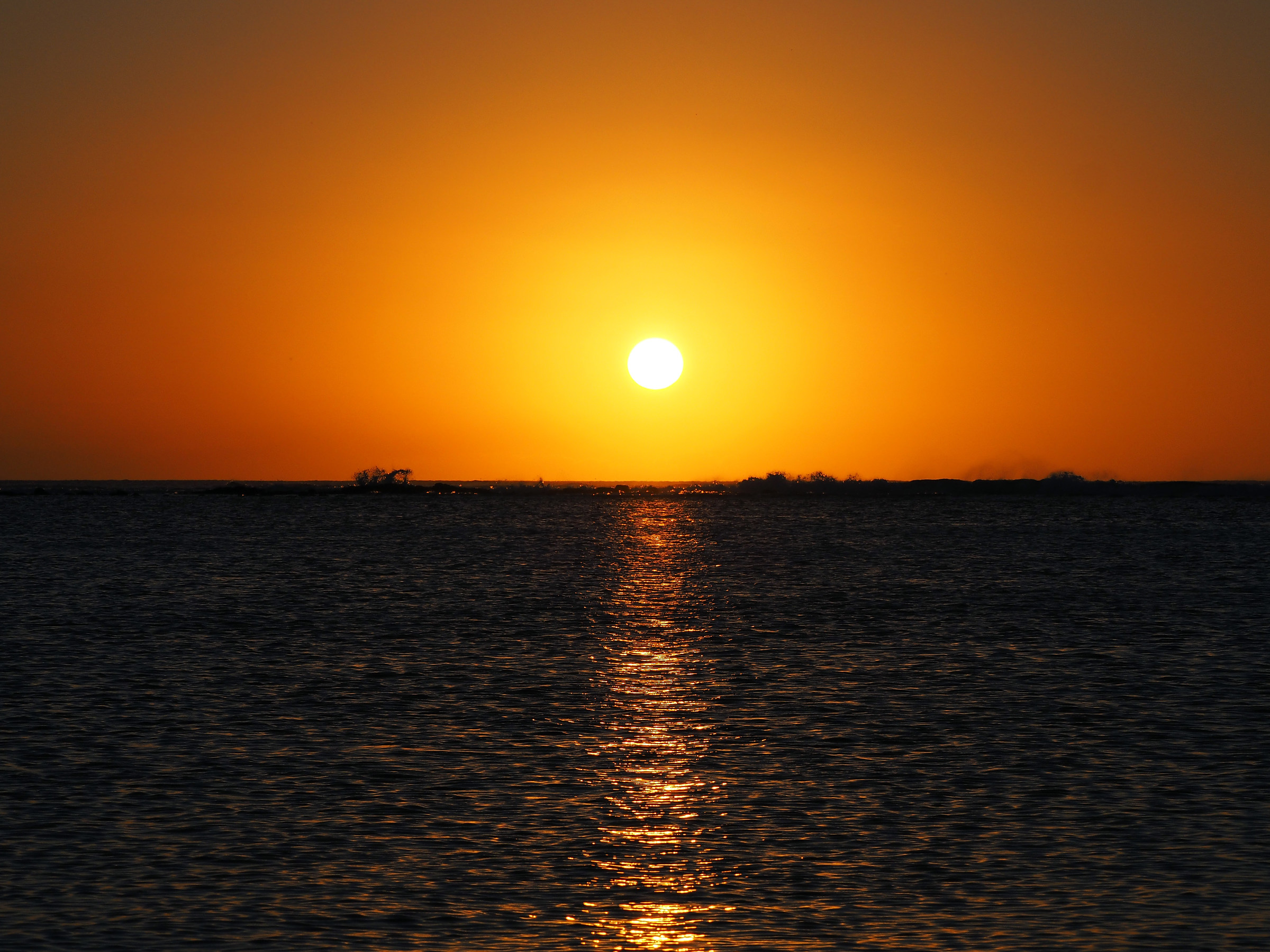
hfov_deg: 13.2
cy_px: 476
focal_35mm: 150
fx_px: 5503
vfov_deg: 9.9
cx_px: 635
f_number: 11
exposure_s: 1/1250
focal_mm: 75
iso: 200
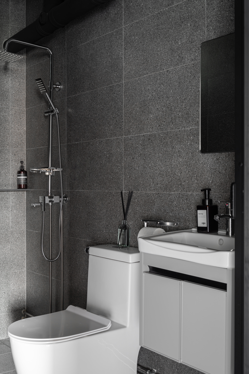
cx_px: 124
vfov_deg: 45.5
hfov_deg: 31.1
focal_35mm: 43
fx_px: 447
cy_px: 187
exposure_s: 10
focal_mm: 43
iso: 100
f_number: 9
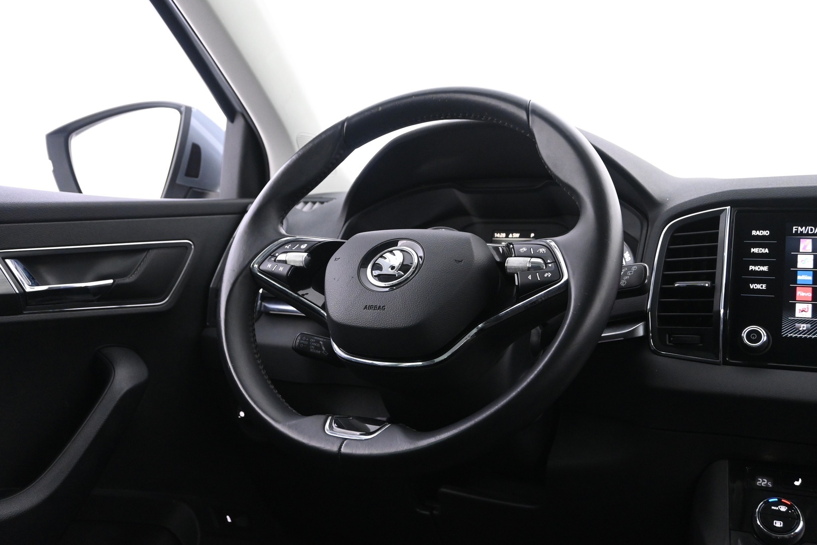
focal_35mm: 34
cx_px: 408
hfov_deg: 56.1
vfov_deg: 39.1
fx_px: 766
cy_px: 272
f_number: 4.5
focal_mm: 22.5
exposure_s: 1/15
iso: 2500
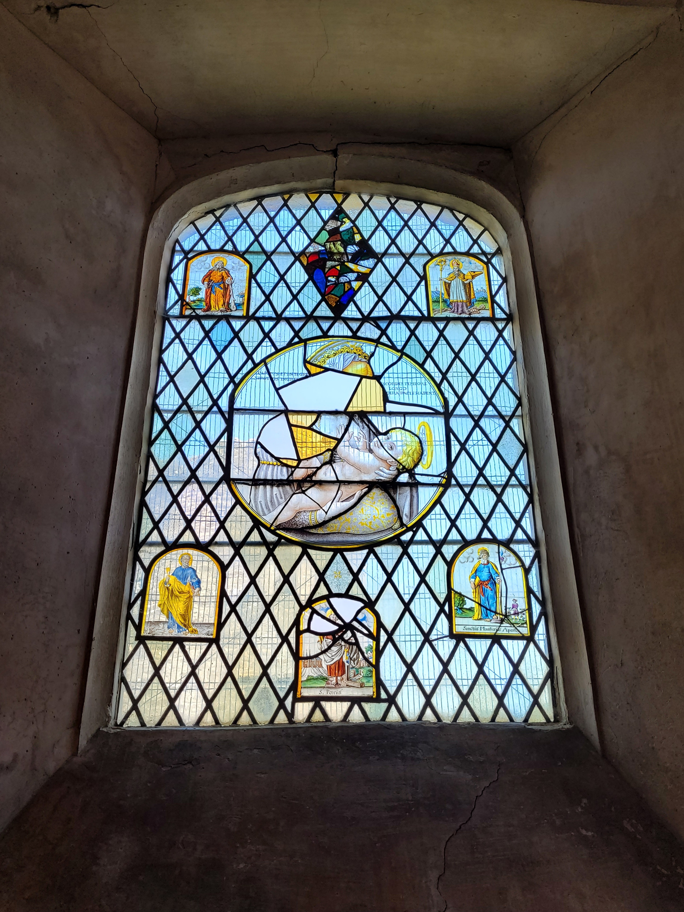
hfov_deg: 53.1
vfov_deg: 67.3
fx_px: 685
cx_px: 342
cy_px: 456
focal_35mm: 26
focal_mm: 5.4
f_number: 1.8
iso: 40
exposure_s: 1/303
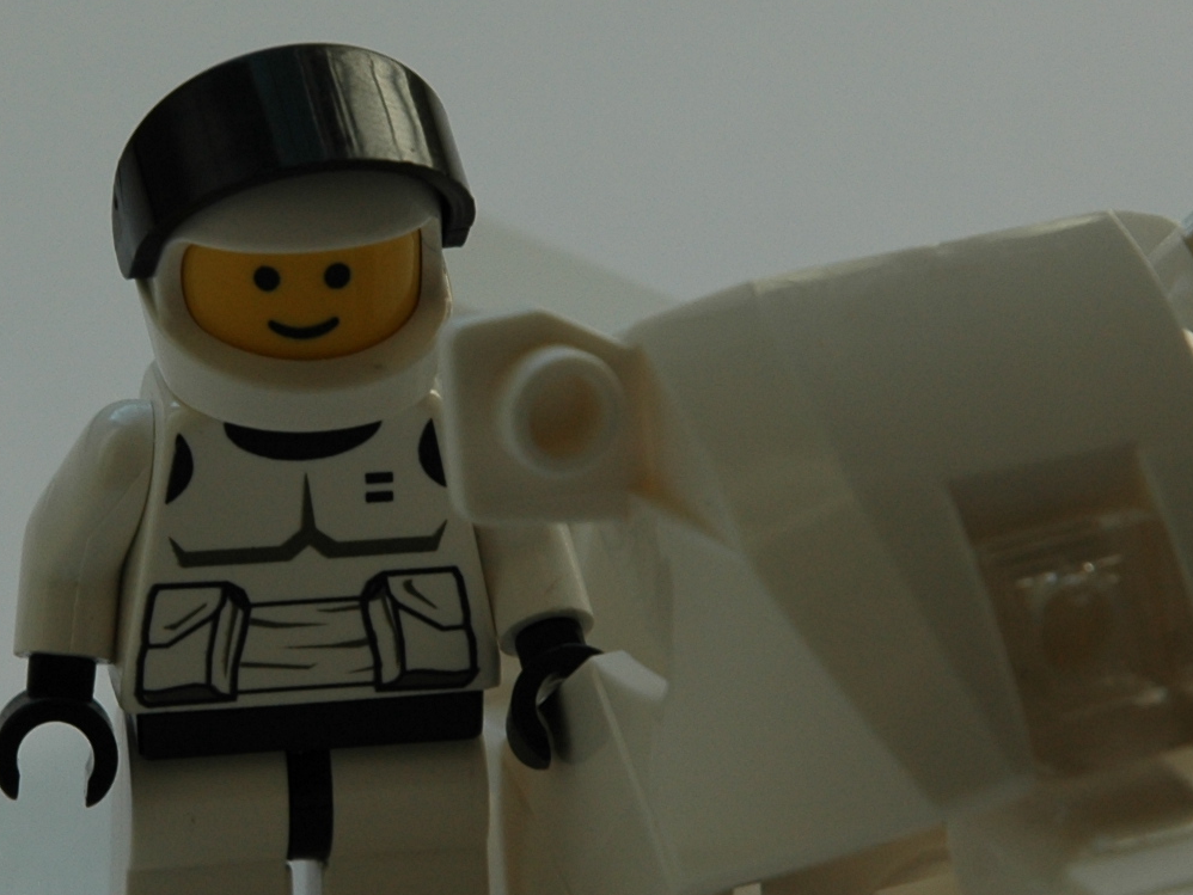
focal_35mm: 304
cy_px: 311
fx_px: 10480
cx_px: 279
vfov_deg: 4.9
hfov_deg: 6.5
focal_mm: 70
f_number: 7.1
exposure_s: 1/200
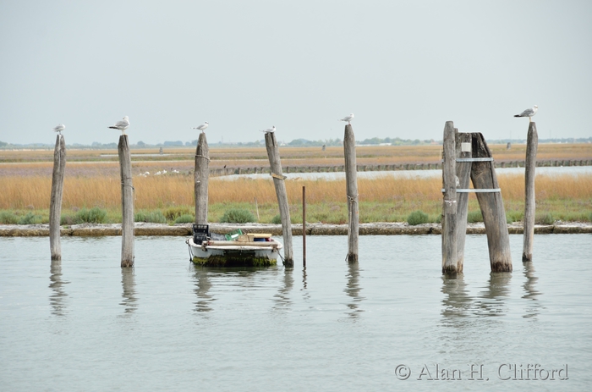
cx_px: 296
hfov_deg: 9.2
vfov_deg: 6.1
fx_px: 3691
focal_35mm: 225
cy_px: 196
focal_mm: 150
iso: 100
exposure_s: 1/200
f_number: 6.3
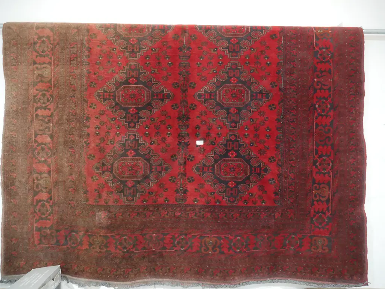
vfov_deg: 49.8
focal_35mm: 28
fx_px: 312
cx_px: 192
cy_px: 144
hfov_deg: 63.4
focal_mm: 14
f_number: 3.5
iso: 3200
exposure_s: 1/60
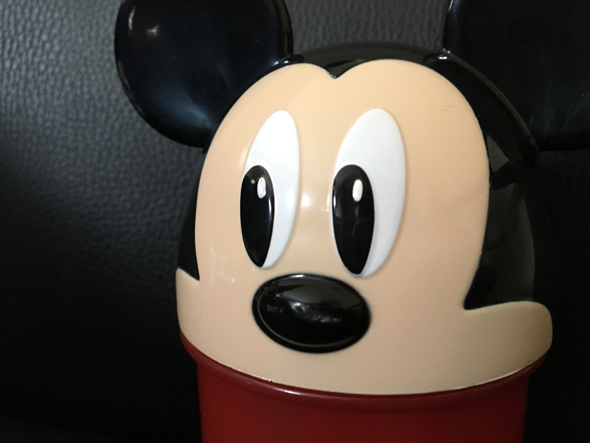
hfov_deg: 61.7
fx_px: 494
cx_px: 295
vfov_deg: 48.2
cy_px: 222
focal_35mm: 29
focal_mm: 4.15
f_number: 2.2
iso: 200
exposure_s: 1/25
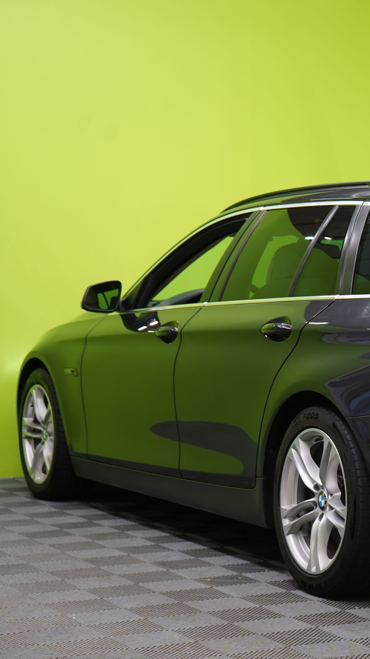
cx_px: 449
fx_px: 1517
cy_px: 330
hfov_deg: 13.5
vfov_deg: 24.5
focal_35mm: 87
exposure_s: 1/25
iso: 400
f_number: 5
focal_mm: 55
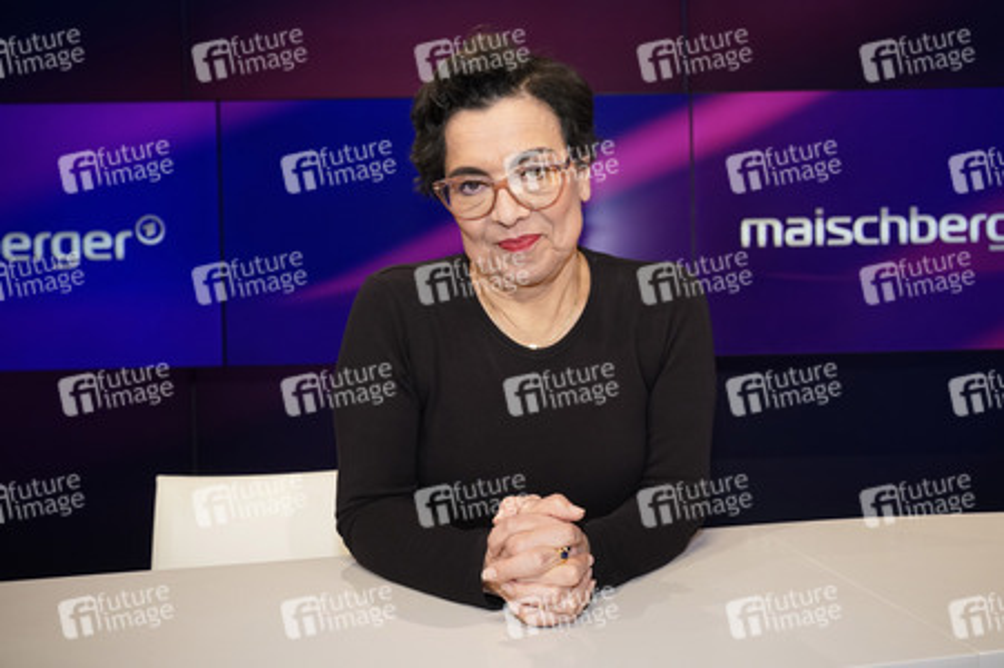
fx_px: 920
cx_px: 502
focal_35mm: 33
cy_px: 334
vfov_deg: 39.9
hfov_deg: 57.3
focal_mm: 33
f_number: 5
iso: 2000
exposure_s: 1/160
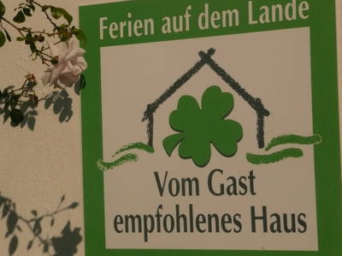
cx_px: 171
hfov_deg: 19.1
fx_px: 1018
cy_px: 128
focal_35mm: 103
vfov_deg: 14.4
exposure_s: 1/2000
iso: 400
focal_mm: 16.9
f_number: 11
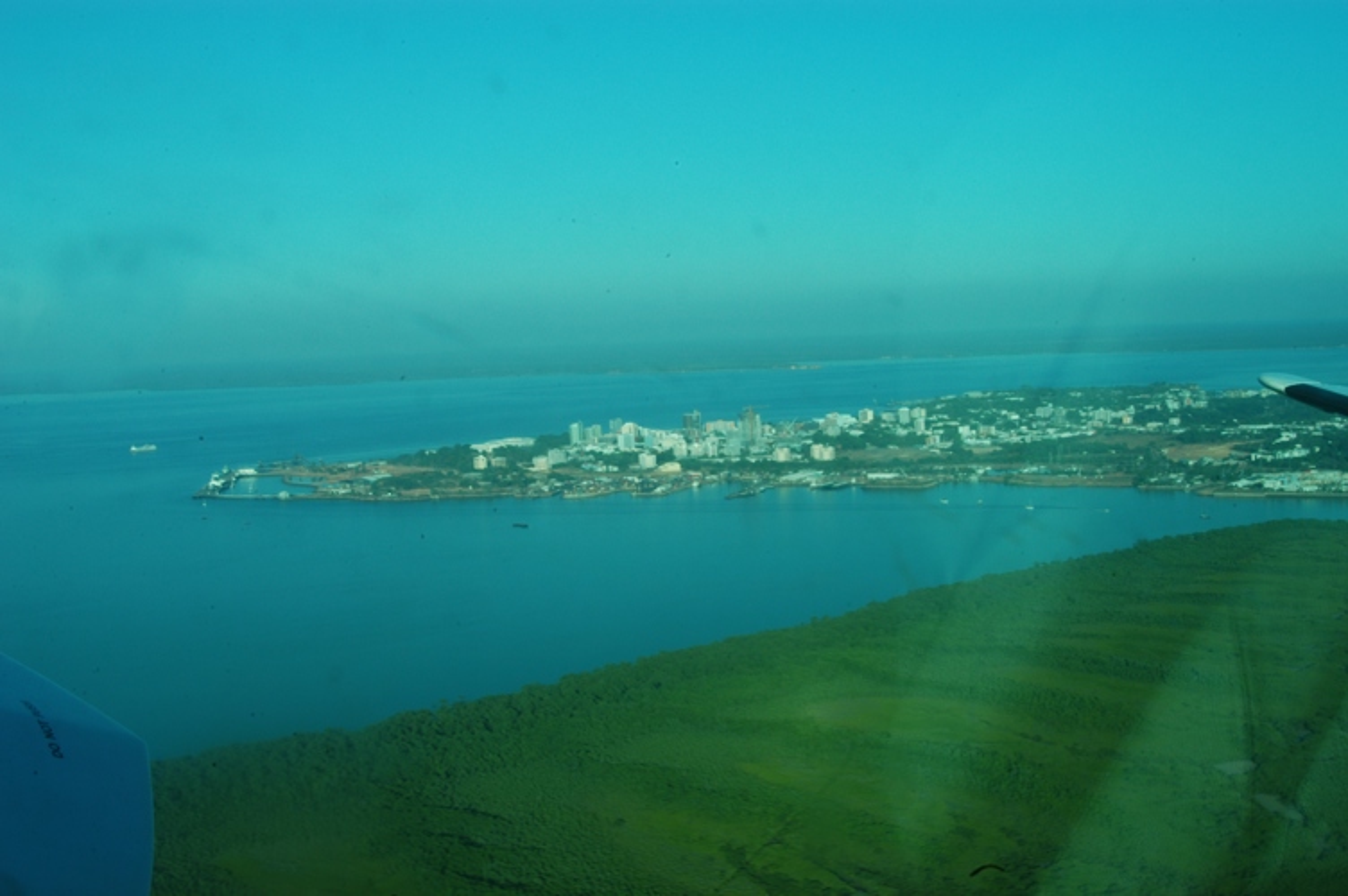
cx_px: 674
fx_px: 1571
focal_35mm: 42
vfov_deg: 31.8
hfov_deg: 46.4
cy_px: 448
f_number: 22
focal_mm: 28
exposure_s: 1/45
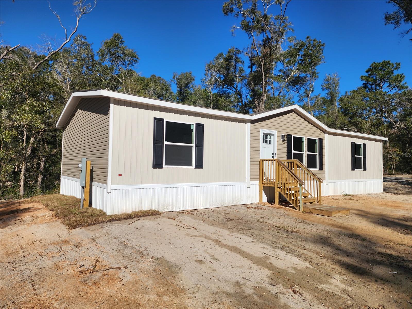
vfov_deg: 58.9
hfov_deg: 73.9
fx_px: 274
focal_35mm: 23
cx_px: 206
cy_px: 154
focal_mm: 6.4
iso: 12
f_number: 1.8
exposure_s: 1/2145
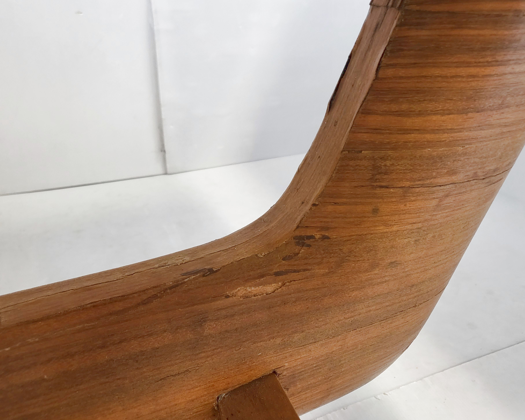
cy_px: 208
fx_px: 435
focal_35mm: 28
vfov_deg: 51.5
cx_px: 257
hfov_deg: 62.2
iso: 160
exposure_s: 1/50
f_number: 1.8
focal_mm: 4.25
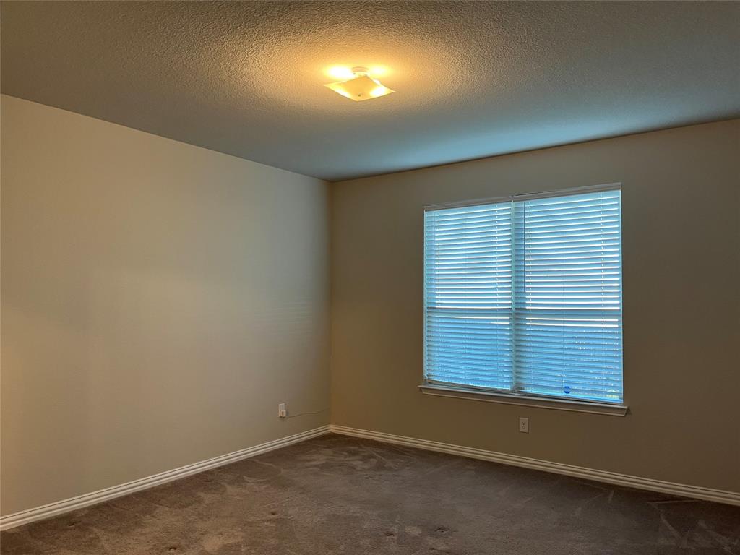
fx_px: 556
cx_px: 370
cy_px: 278
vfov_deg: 53.1
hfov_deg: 67.3
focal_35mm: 26
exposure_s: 1/60
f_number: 1.6
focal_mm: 5.1
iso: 100
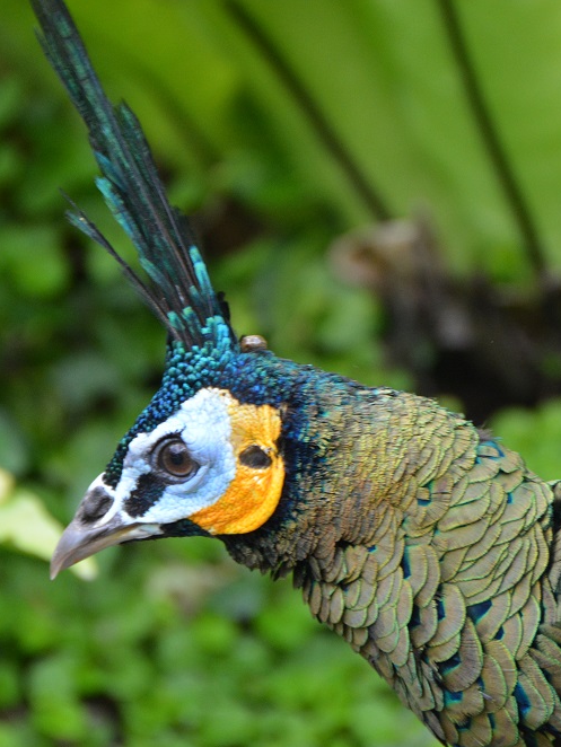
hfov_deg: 4.0
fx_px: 7990
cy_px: 375
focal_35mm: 370
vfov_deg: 5.4
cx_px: 309
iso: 1600
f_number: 5.6
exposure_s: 1/400
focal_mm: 170
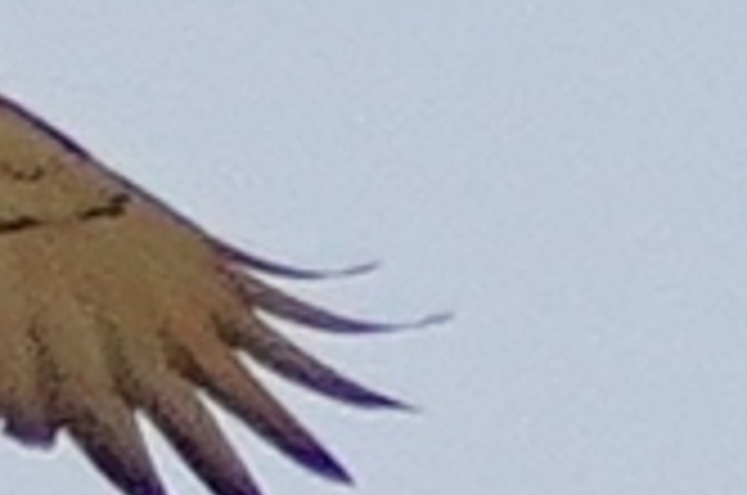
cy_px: -423
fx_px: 67535
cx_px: -477
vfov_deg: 0.4
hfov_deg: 0.6
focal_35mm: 3261
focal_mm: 600
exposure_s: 1/2000
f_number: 6.3
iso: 400
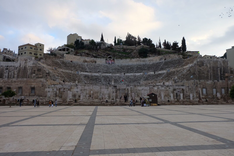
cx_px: 117
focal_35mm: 24
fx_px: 156
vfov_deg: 53.1
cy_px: 78
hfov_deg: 73.7
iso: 400
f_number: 6.4
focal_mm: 16
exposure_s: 1/140
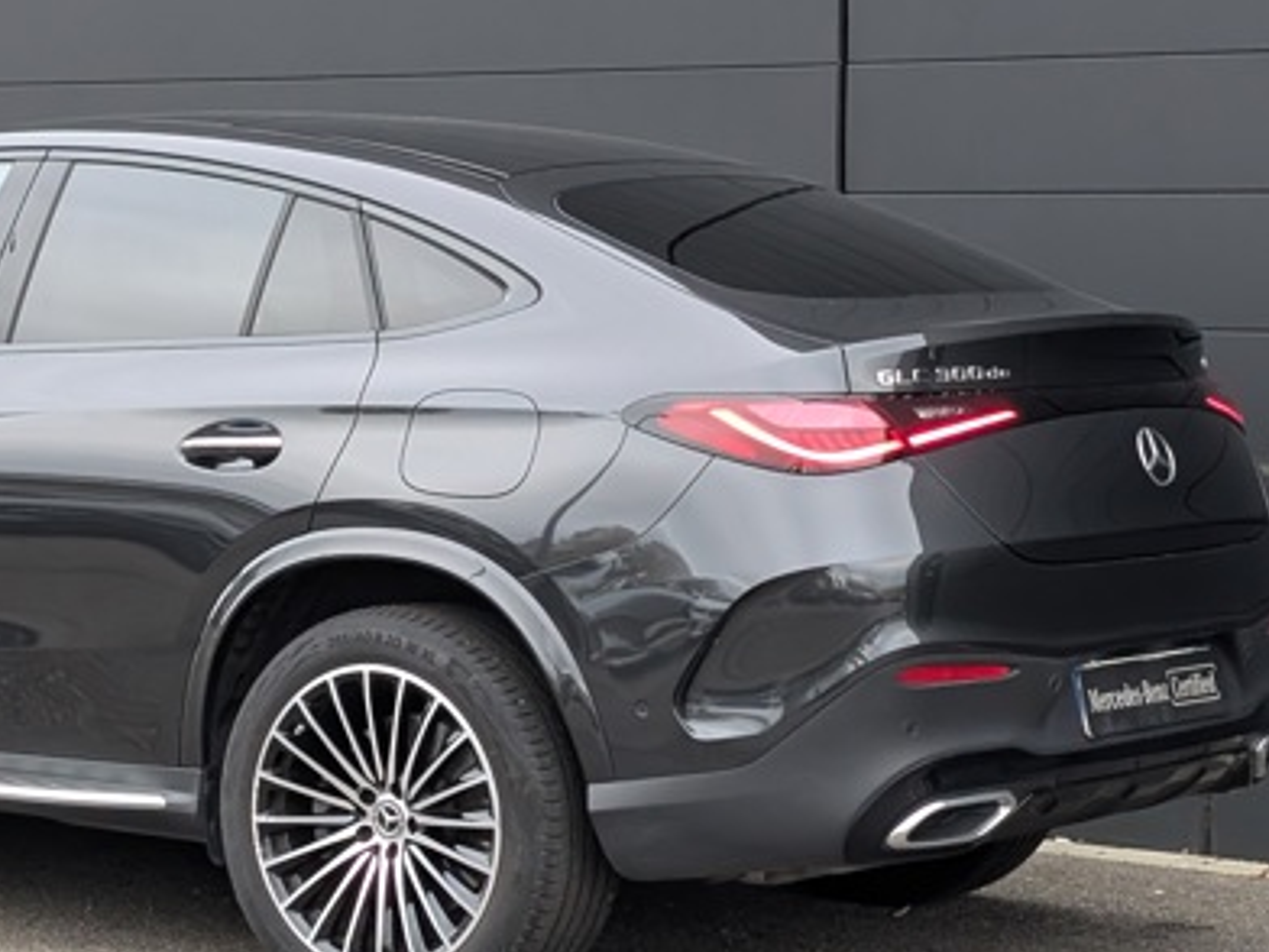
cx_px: 285
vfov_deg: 14.8
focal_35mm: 100
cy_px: 376
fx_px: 3666
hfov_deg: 19.5
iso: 488
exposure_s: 1/794
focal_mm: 6.9
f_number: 1.68
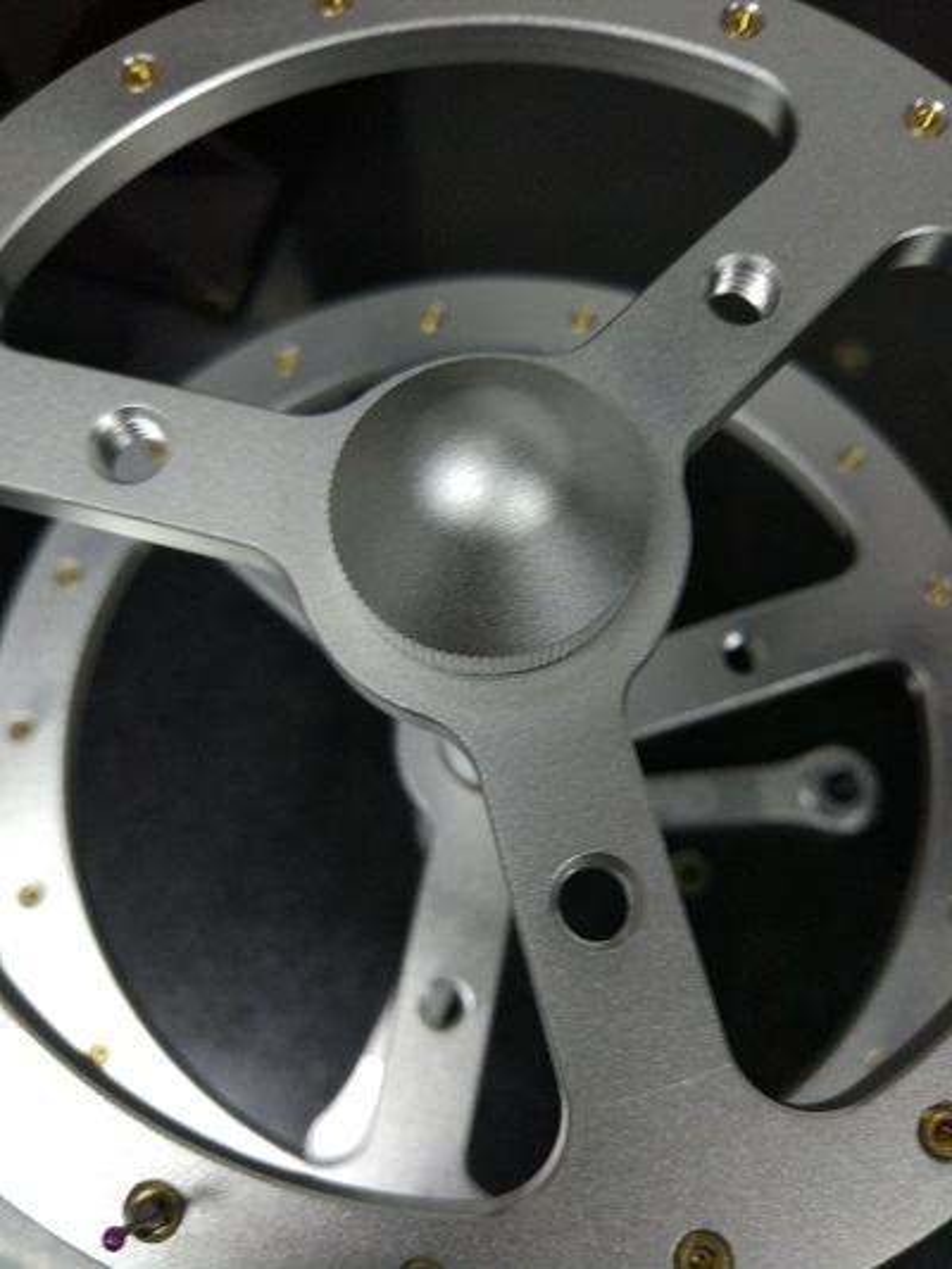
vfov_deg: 63.4
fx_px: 1026
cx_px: 476
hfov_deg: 49.8
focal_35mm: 28
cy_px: 634
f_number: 2
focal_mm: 4.26
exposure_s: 1/20
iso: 405
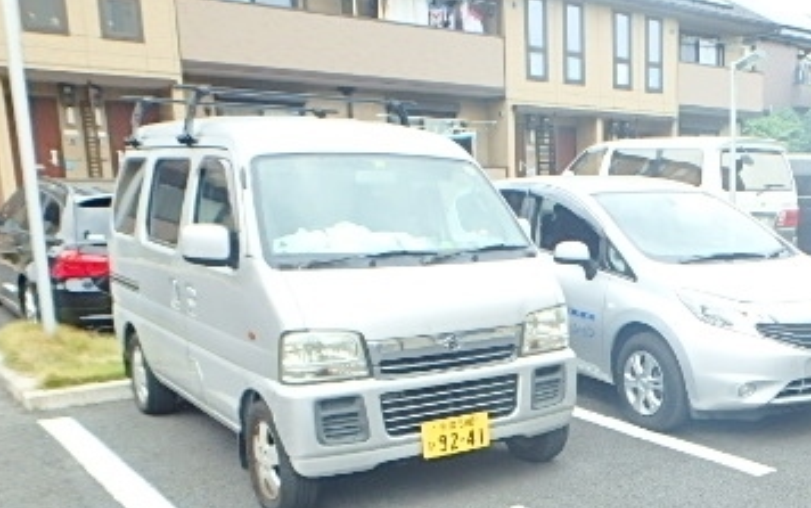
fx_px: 885
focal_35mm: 40
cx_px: 718
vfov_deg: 31.5
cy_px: 376
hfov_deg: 45.1
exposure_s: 1/125
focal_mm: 3.7
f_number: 3.5
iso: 125
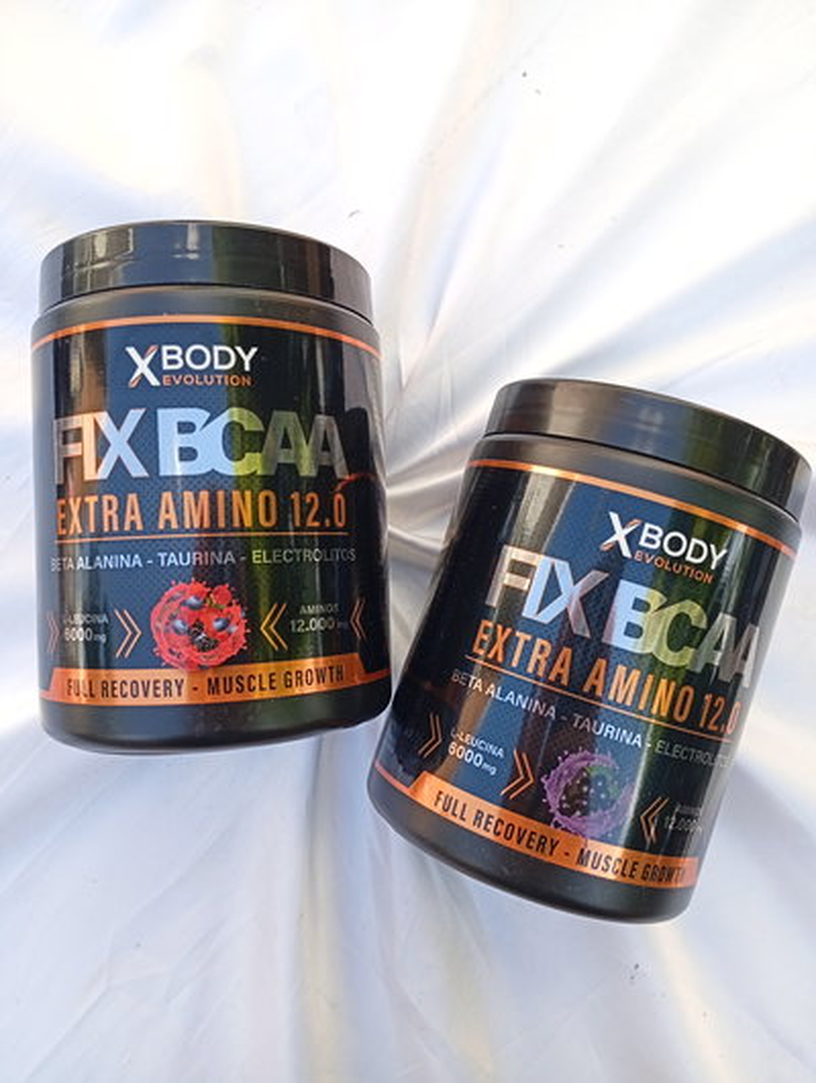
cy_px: 542
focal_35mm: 27
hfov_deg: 51.5
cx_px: 408
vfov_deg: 65.2
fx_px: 846
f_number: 1.8
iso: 55
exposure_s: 1/100
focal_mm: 3.98
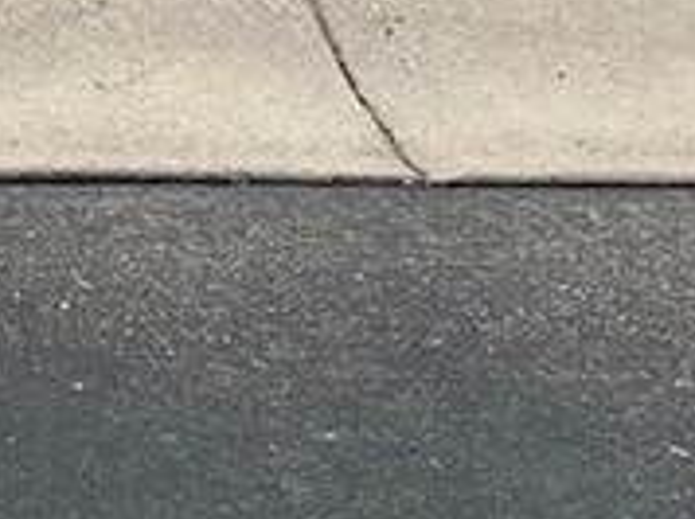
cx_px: -824
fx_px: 3749
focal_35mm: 187
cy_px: -1155
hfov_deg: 9.7
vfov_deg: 6.9
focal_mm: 4.25
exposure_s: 1/4115
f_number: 1.8
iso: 32
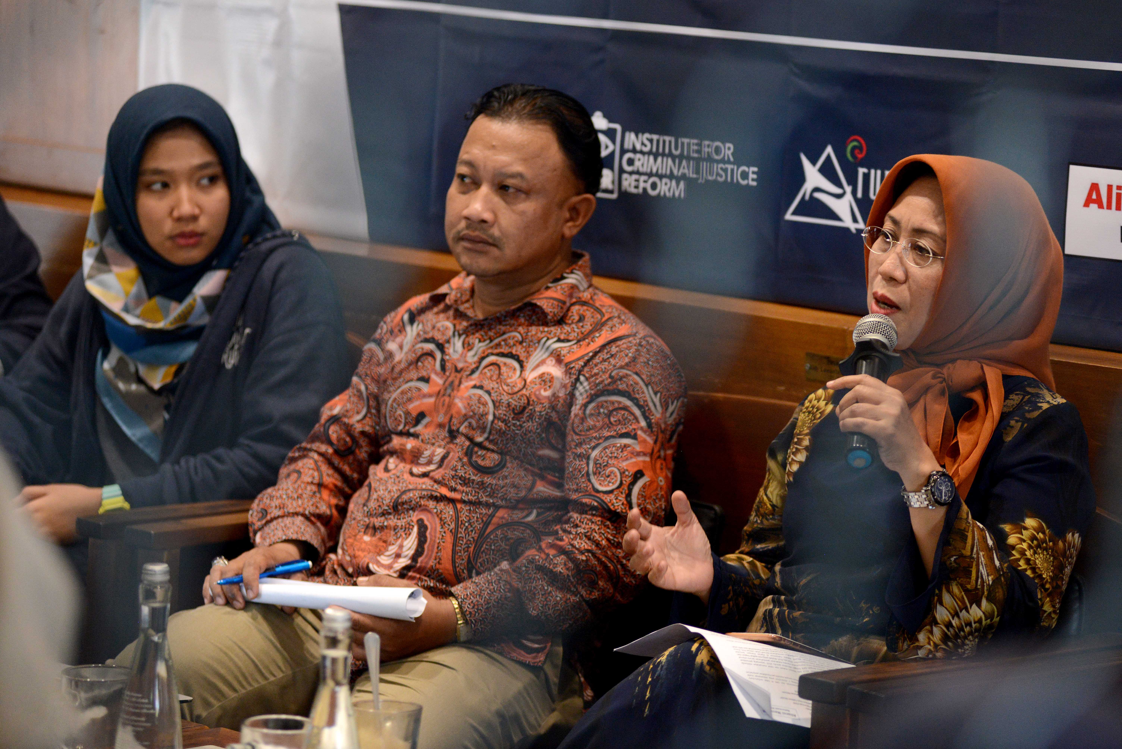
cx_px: 561
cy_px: 374
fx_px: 3741
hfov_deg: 17.1
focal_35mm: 120
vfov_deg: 11.4
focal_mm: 120
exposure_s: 1/60
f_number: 2.8
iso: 2500
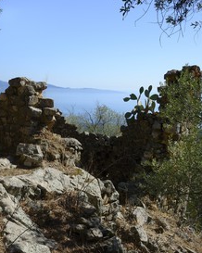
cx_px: 27
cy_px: 128
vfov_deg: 46.9
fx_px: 292
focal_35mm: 39
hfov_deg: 36.2
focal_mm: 27
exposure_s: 1/160
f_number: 16
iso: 200
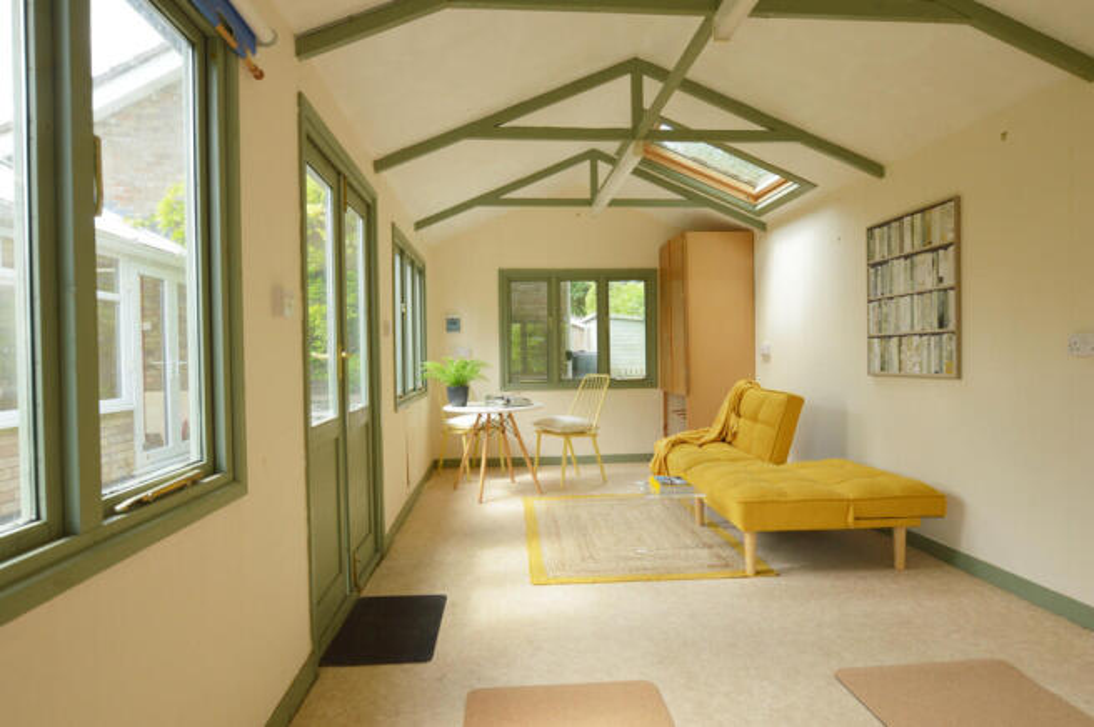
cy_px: 364
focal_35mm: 20
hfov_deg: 85.5
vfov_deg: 63.1
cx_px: 547
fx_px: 592
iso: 200
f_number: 8
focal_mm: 13
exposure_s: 1/40
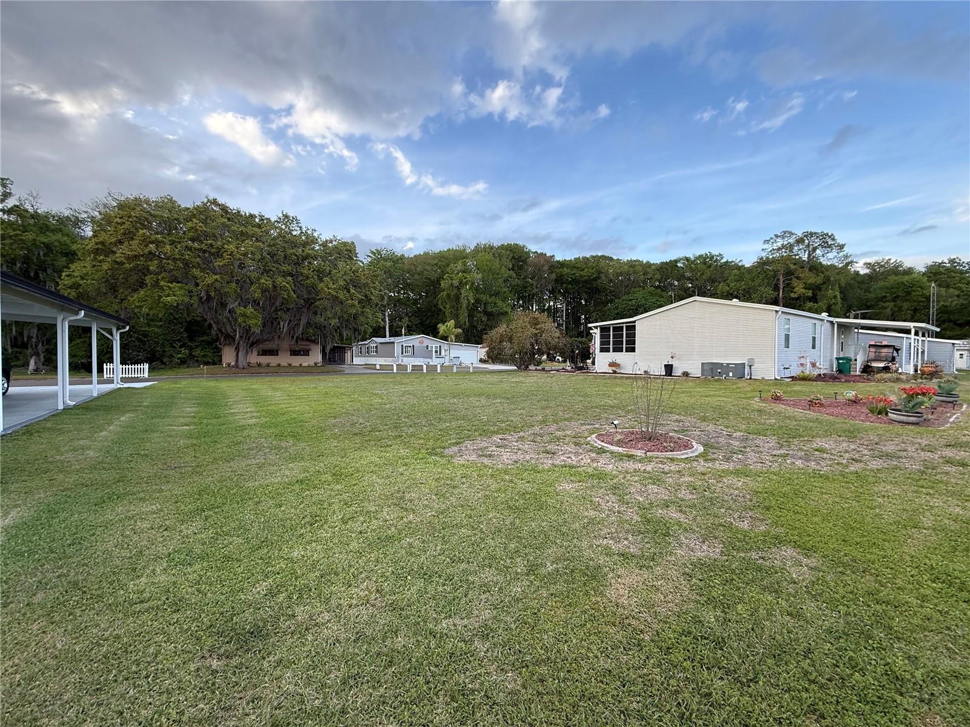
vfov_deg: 85.7
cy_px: 364
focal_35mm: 14
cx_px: 485
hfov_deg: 102.1
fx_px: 392
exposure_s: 1/235
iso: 64
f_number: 2.2
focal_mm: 2.22
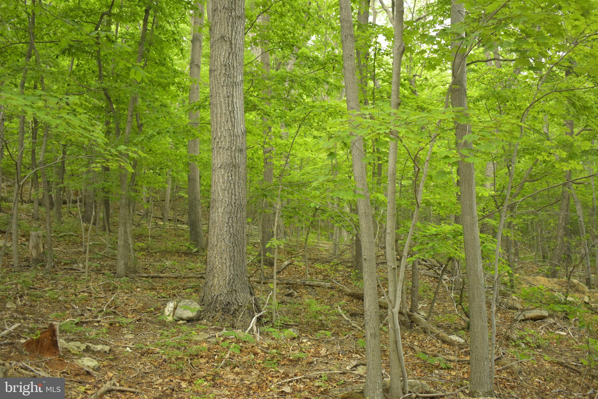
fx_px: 598
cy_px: 200
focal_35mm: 36
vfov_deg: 36.9
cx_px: 299
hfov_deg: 53.1
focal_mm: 24
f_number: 4
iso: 1400
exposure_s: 1/125
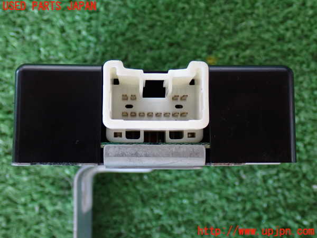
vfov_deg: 29.1
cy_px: 119
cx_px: 158
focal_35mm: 50
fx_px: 458
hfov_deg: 38.2
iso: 640
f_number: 3.2
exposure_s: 1/50
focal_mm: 9.01
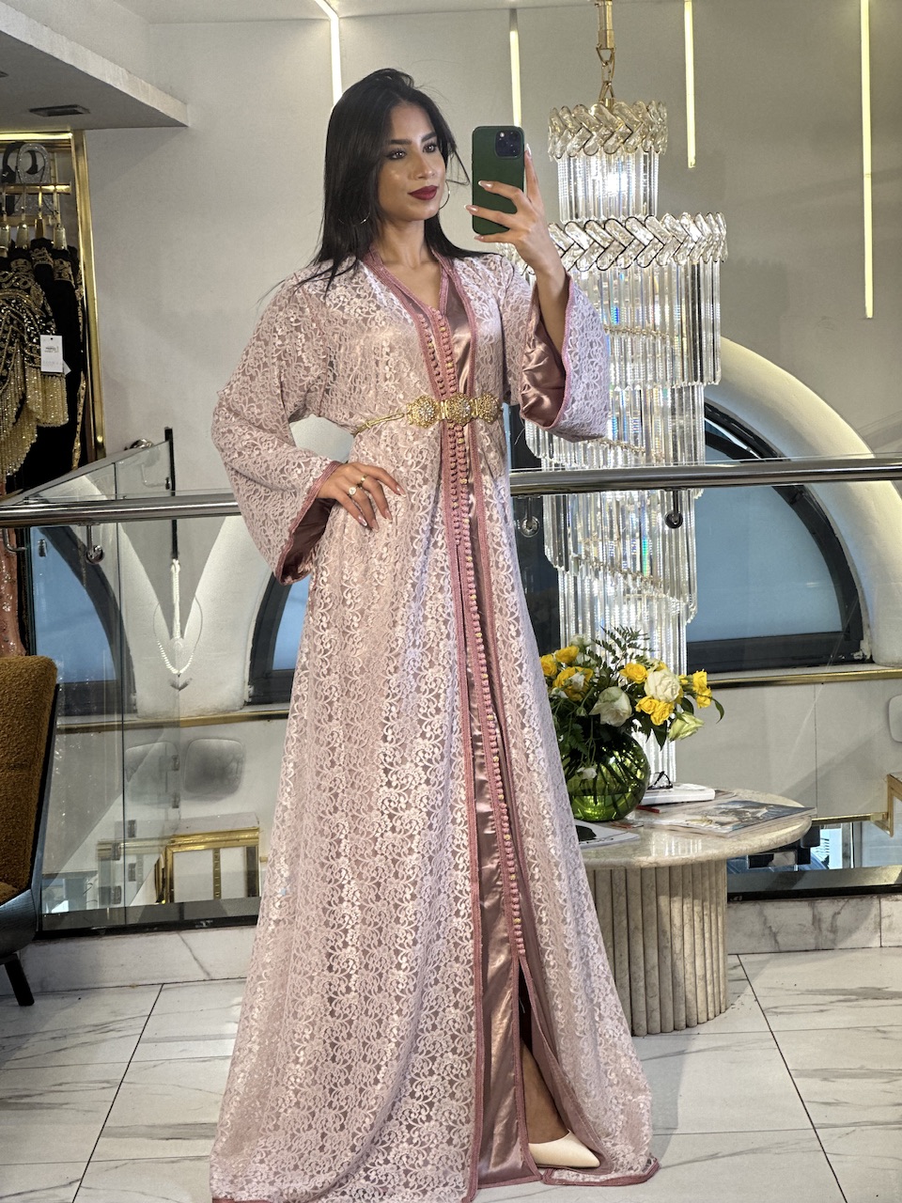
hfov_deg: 19.1
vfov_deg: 25.3
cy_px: 602
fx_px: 2675
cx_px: 451
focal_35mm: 77
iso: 40
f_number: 2.8
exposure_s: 1/100
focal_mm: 9
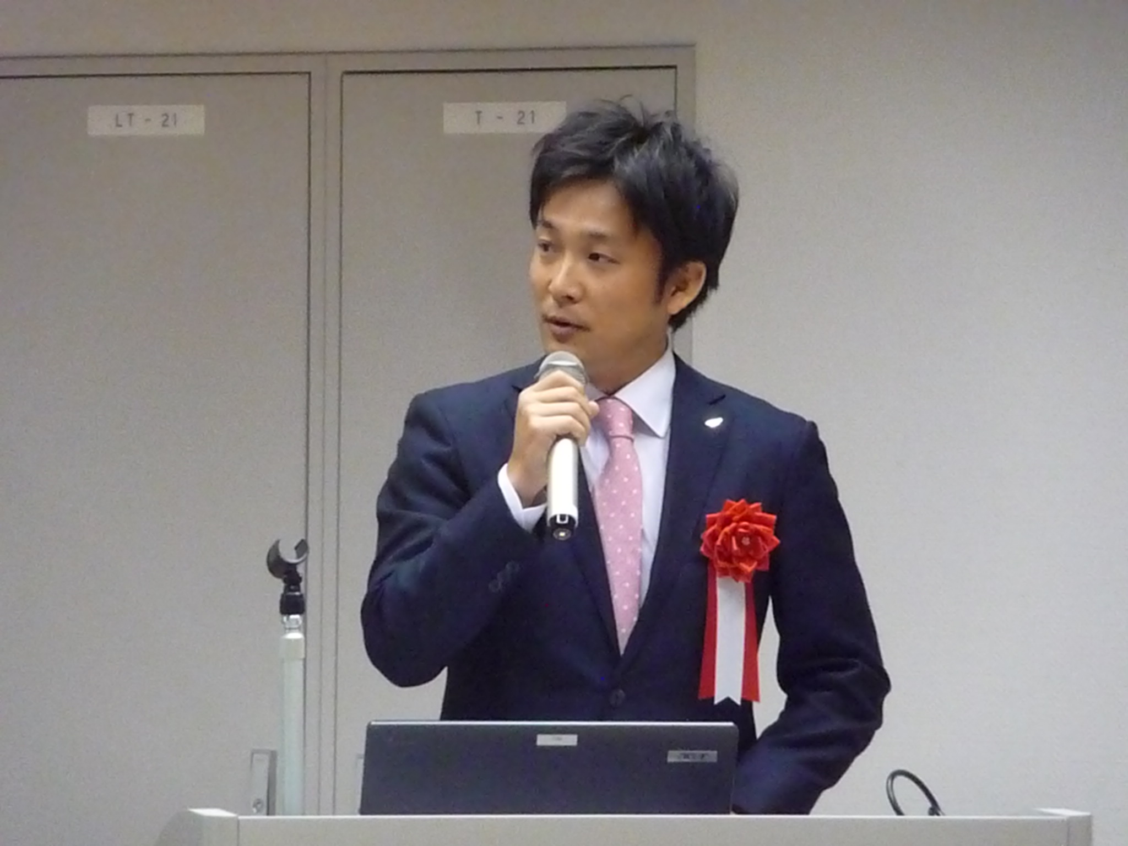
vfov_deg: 5.3
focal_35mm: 280
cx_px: 564
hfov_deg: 7.1
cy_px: 423
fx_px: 9124
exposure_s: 1/40
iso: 3200
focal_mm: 47
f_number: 4.9
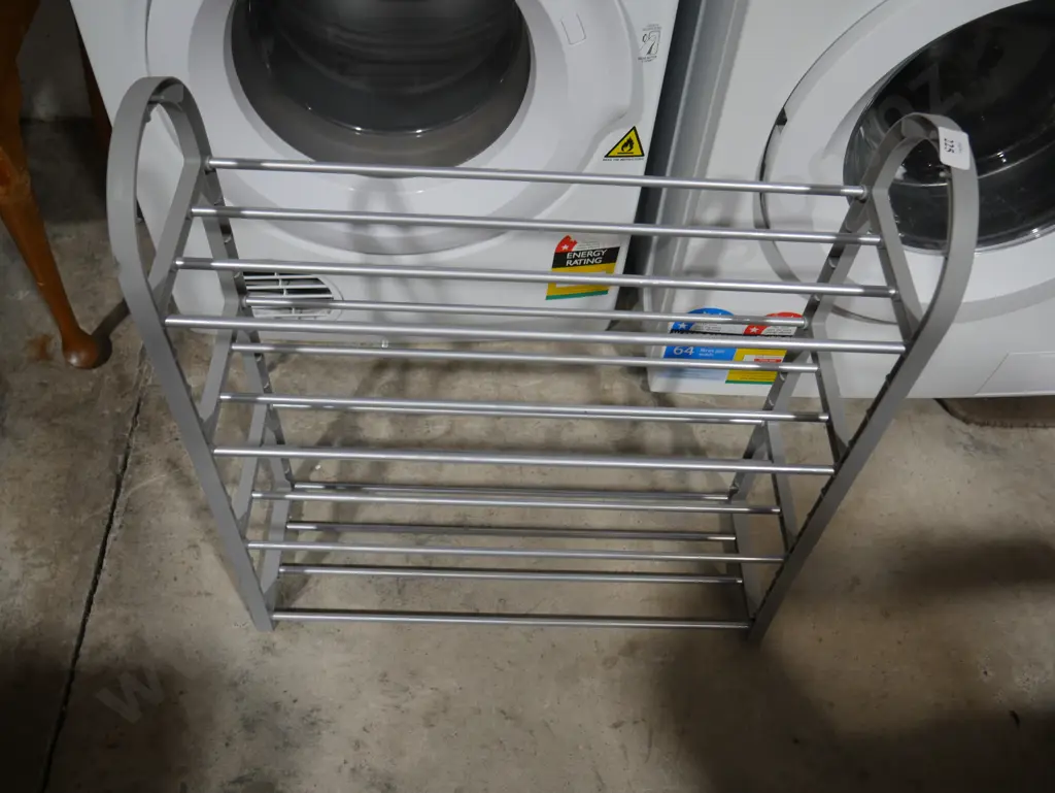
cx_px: 528
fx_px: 976
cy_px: 396
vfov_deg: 44.2
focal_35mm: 32
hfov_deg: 56.8
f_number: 3.6
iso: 200
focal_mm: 16
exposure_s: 1/60
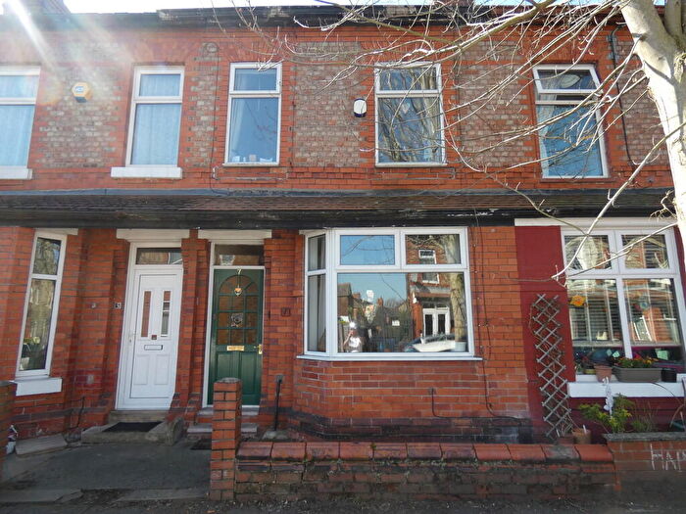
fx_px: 396
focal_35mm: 20
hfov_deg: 81.7
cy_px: 257
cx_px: 343
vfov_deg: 66.0
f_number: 2.8
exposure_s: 1/320
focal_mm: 3.6
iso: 80
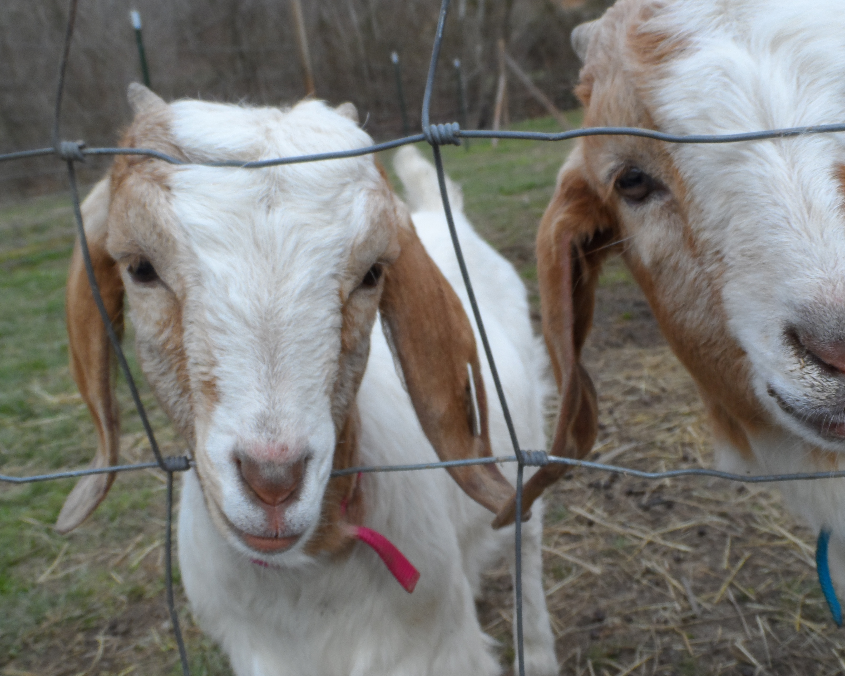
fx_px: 950
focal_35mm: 38
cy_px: 364
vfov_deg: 39.1
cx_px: 468
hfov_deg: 47.9
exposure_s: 1/250
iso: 80
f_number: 3.4
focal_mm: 5.3
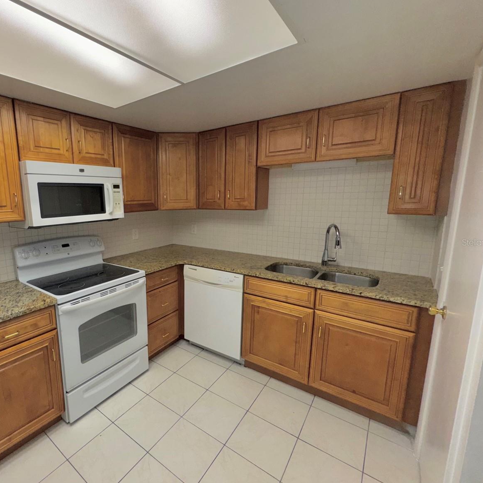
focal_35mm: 17
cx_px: 170
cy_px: 242
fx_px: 268
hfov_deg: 81.7
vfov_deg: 84.0
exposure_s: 1/120
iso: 100
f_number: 2.2
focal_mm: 2.22
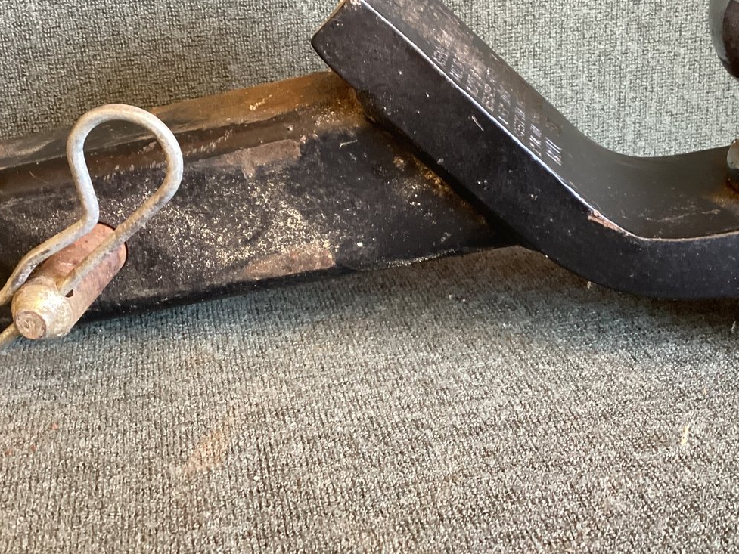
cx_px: 419
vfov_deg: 30.1
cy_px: 206
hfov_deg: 39.6
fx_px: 1025
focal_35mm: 48
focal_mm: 3.3
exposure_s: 1/50
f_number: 2.4
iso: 320
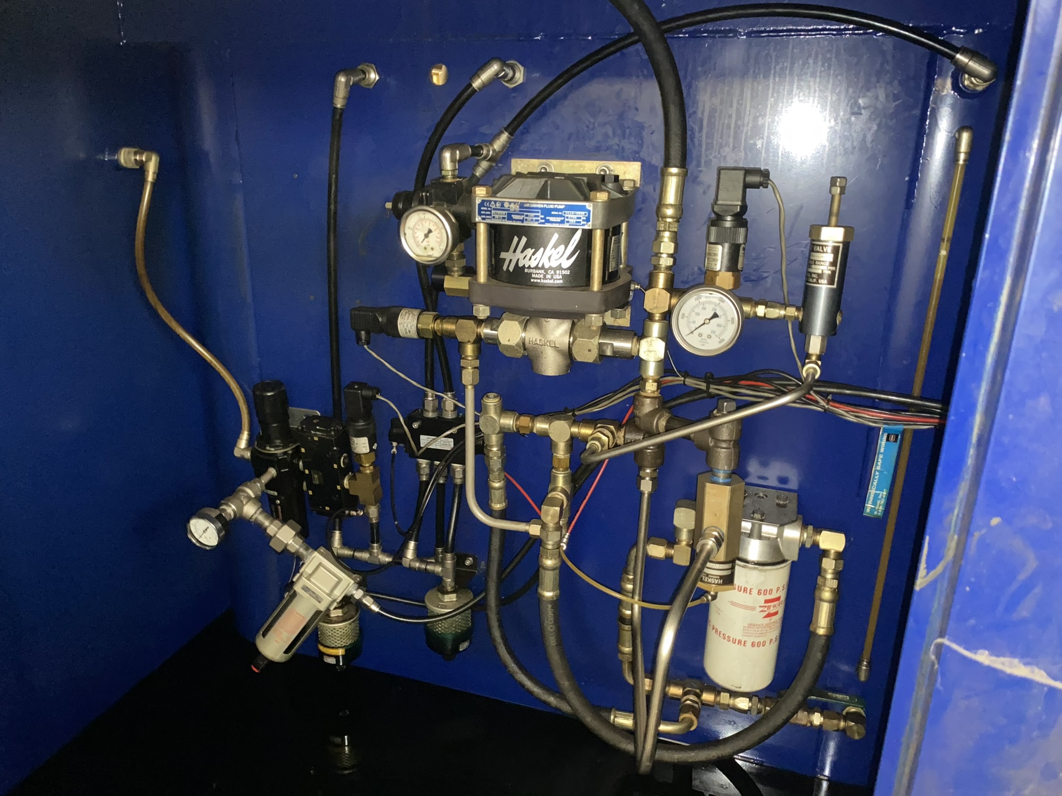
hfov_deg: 67.3
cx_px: 531
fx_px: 798
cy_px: 398
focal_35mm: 26
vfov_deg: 53.1
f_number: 1.8
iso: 400
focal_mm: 4.25
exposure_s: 1/4
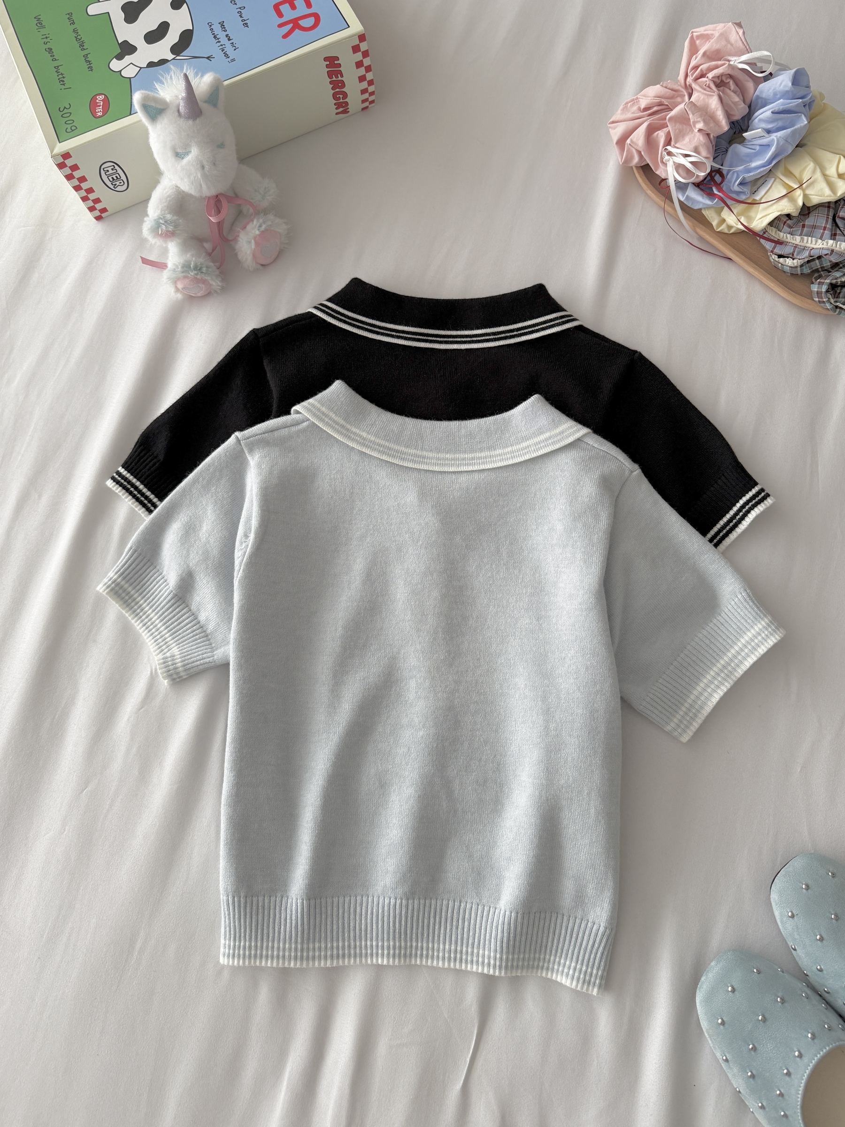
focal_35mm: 24
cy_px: 564
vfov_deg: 71.6
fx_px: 781
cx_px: 422
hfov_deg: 56.8
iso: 200
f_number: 1.78
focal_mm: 6.76
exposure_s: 1/121
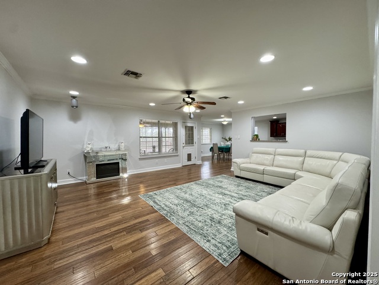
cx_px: 190
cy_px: 142
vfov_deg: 85.7
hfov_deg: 102.1
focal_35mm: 14
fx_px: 153
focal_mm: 2.22
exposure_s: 1/120
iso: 320
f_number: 2.2
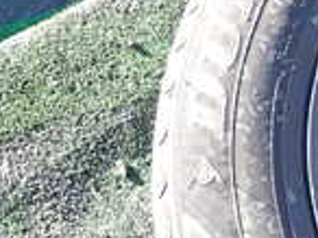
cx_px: 614
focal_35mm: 103
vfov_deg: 14.2
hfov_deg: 15.6
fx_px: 945
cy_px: 201
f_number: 2.8
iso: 100
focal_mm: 4.5
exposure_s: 1/100
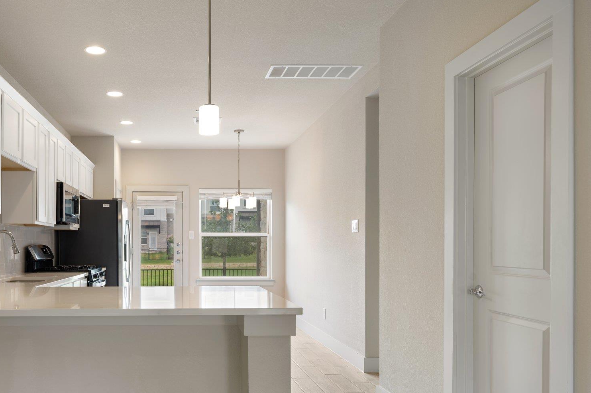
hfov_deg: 60.7
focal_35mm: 30
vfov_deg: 43.5
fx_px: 487
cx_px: 186
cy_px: 253
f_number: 8
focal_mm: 21.5
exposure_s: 1.3
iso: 100
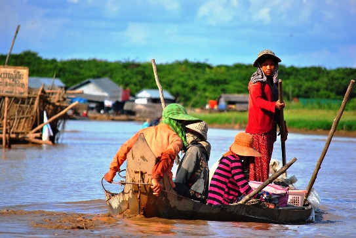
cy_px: 119
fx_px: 2969
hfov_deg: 6.9
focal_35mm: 300
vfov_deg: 4.6
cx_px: 178
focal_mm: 200
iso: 200
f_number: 5.6
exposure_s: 1/1000
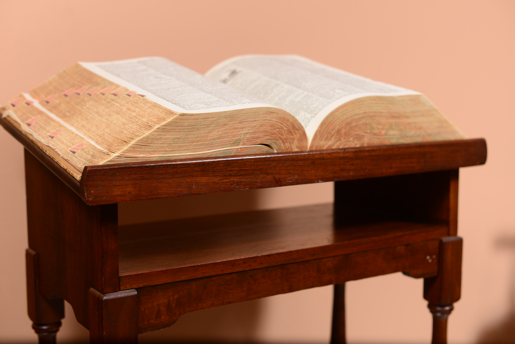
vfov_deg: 27.0
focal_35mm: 50
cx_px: 258
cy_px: 172
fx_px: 716
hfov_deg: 39.6
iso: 1250
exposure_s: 1/200
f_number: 4.5
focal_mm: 50
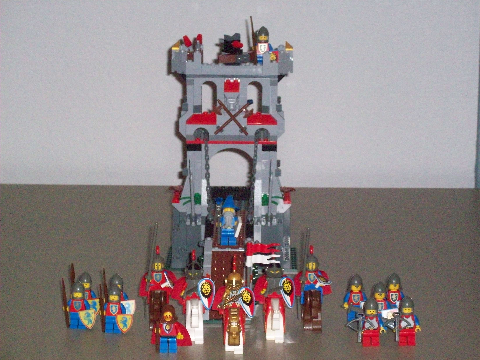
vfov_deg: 13.3
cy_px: 180
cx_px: 240
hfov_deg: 17.7
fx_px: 1539
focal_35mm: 111
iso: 400
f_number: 5.2
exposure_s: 1/257
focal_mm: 18.6
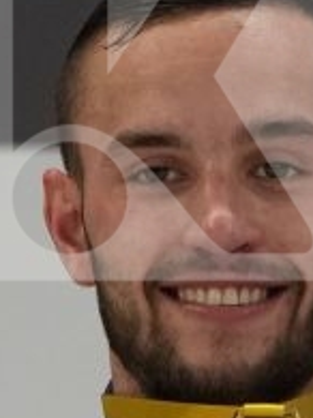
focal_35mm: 1773
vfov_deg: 1.1
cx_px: 163
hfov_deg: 0.8
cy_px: 845
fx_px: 21399
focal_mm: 200
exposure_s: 1/500
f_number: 2.8
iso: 2000
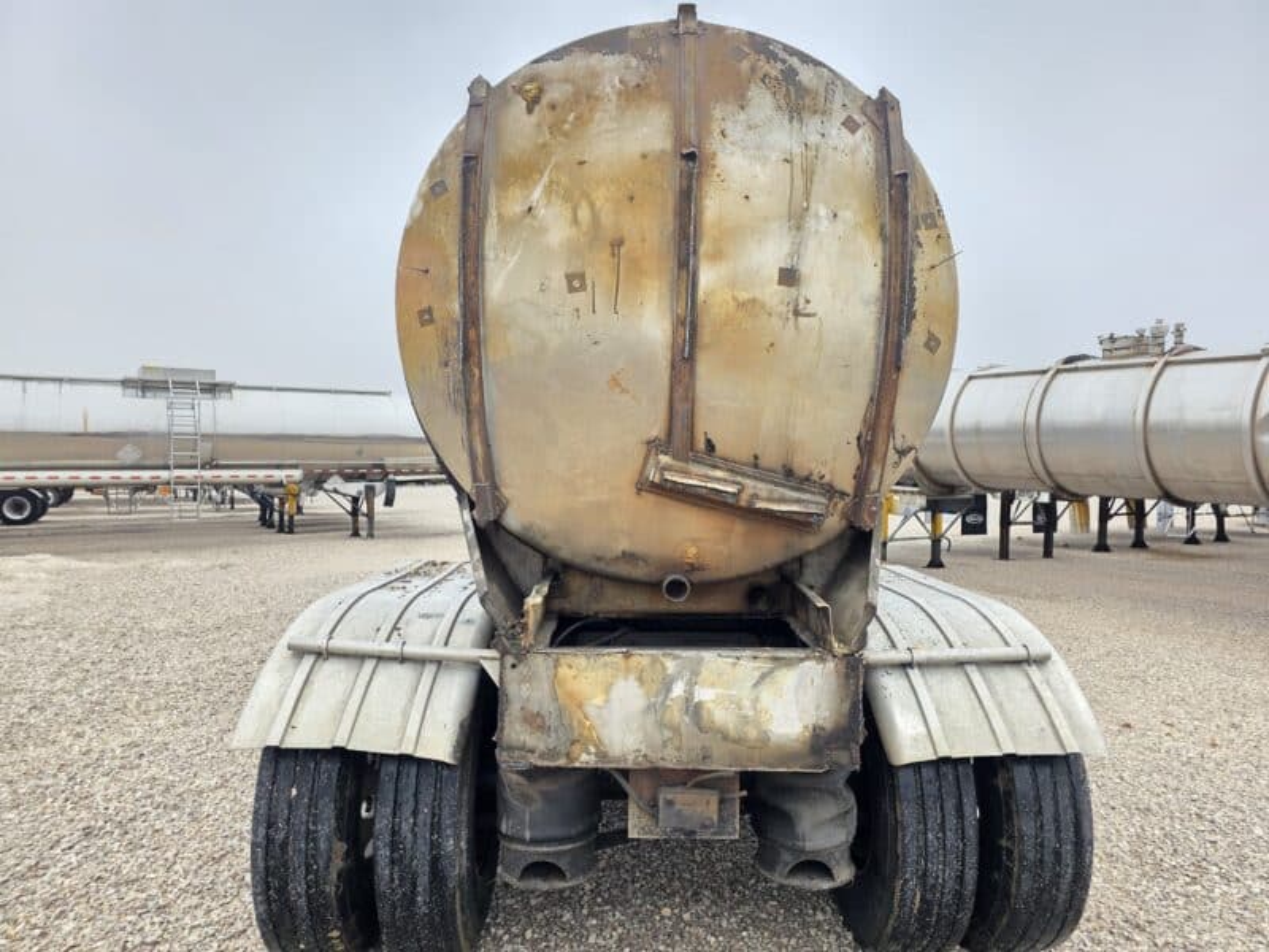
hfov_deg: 73.9
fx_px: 843
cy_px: 476
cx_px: 634
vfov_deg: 58.9
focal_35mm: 23
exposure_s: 1/359
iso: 50
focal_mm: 6.3
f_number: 1.7
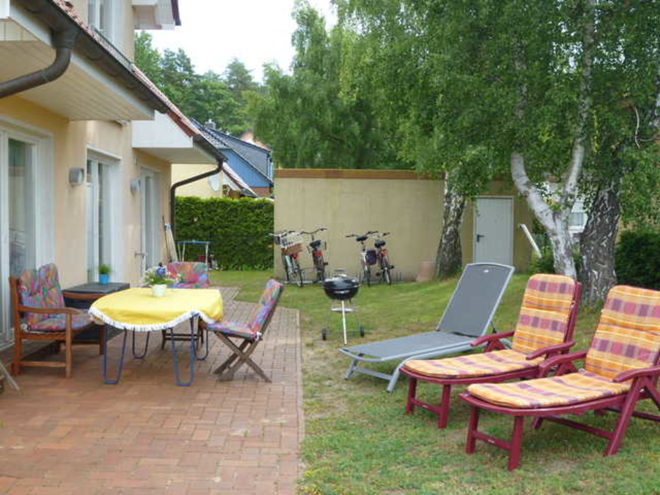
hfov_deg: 49.0
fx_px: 725
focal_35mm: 38
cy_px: 248
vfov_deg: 37.7
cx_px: 330
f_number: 4
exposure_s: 1/125
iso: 80
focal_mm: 6.8
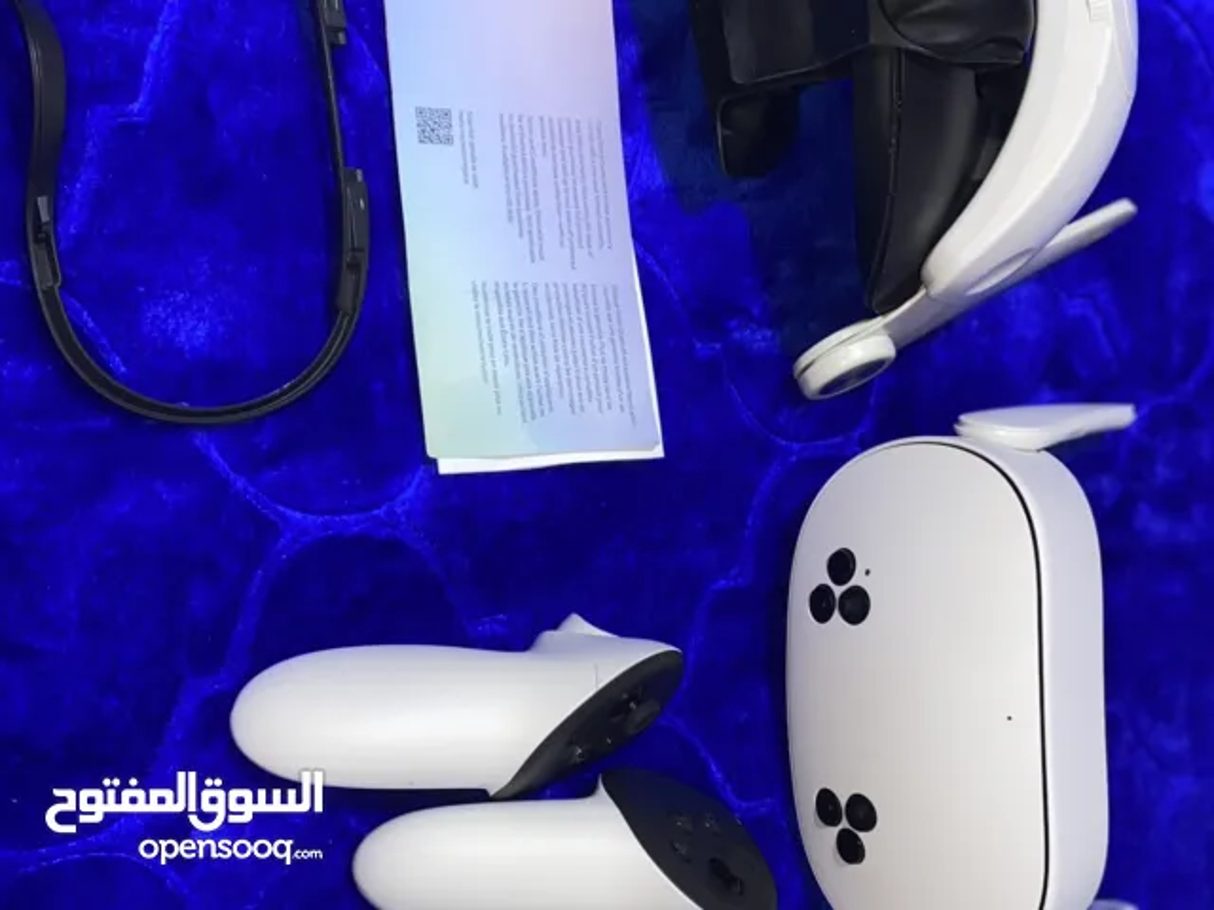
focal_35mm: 26
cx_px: 607
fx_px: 912
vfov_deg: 53.1
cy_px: 455
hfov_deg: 67.3
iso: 40
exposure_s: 1/17
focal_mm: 4.25
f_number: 1.8
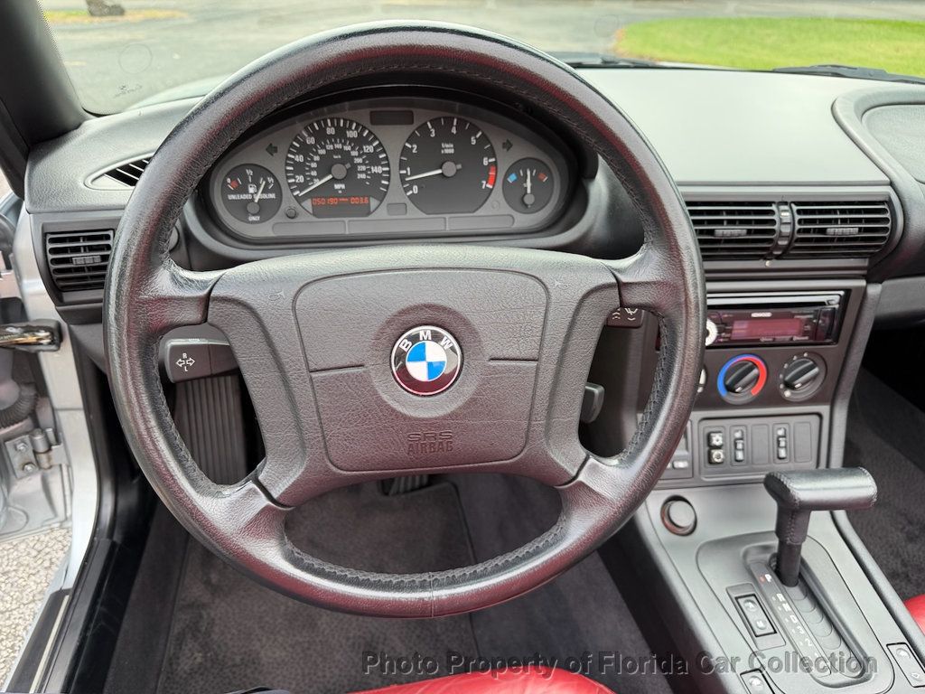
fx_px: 641
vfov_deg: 56.8
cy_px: 347
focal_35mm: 24
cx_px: 462
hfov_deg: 71.6
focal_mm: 6.76
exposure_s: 1/353
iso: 100
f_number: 1.78
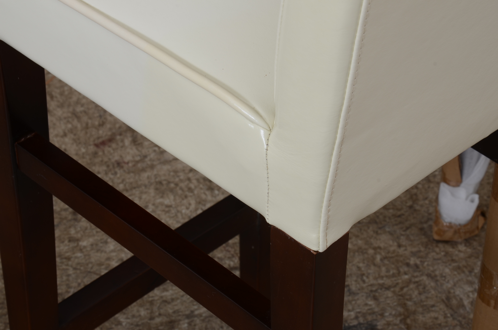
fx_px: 1449
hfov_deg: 19.5
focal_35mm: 105
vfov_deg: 13.0
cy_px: 165
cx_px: 249
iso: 125
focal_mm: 70
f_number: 14
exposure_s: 1/125
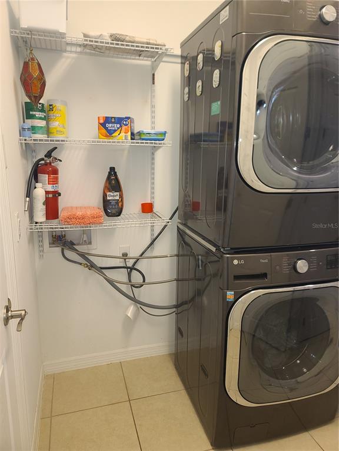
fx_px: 326
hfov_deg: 54.9
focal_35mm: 25
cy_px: 226
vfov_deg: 69.4
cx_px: 170
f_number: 1.8
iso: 125
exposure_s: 1/60
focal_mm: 7
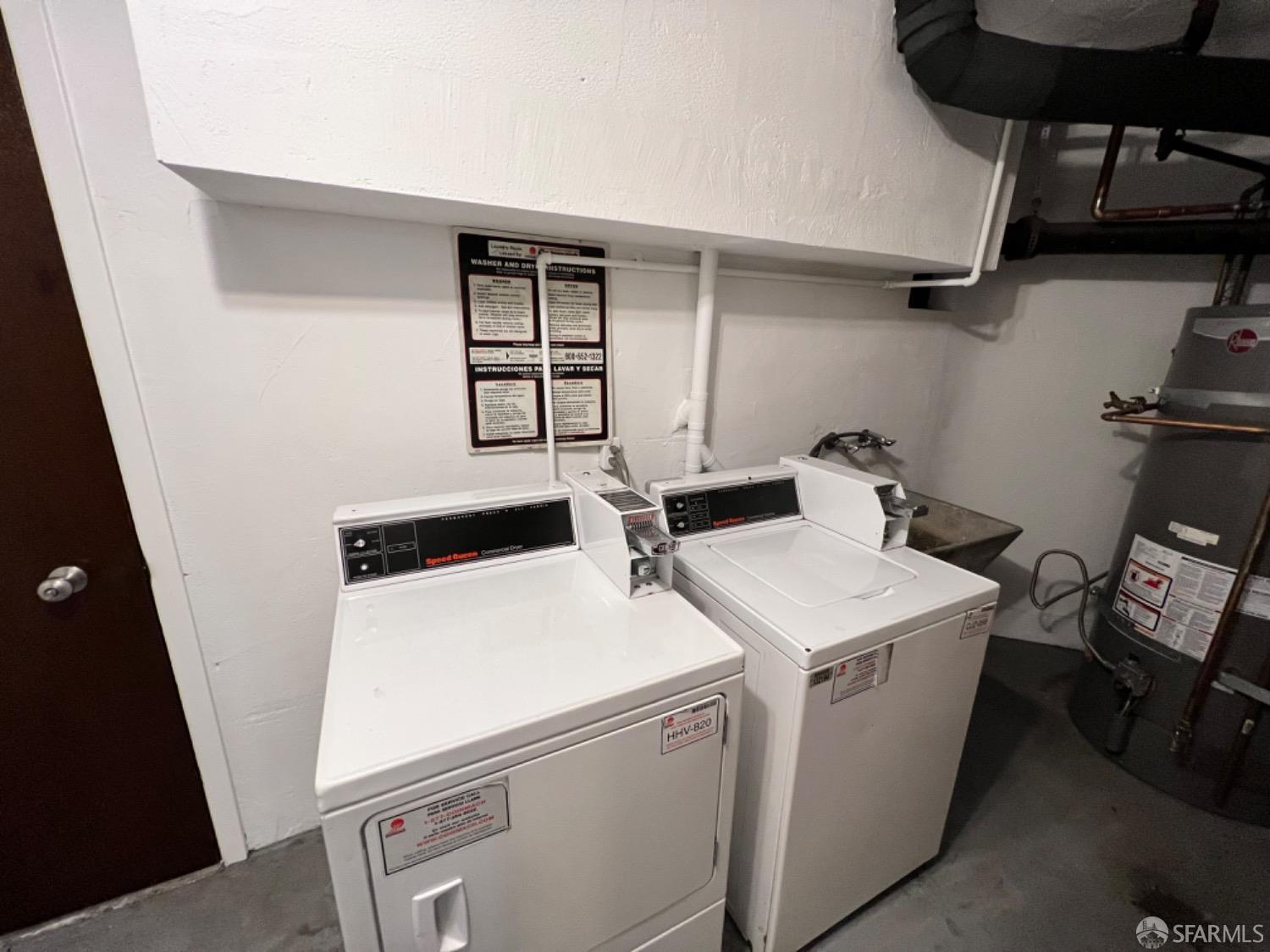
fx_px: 477
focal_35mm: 13
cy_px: 476
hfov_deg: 106.2
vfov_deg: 89.9
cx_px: 635
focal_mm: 1.57
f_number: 1.8
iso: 250
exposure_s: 1/60
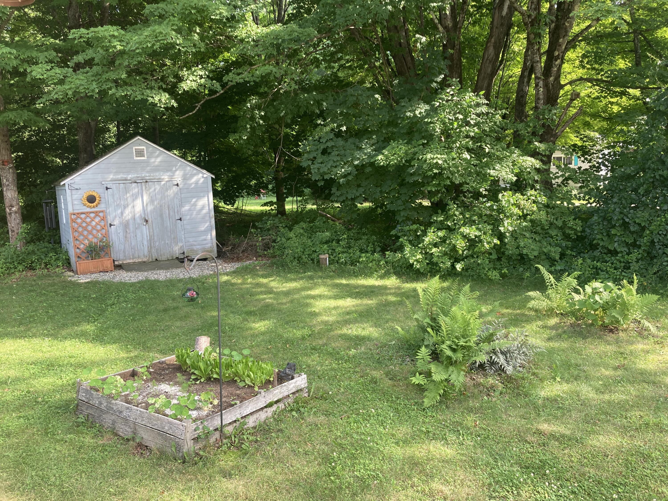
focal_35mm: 28
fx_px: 540
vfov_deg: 49.7
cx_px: 334
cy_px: 250
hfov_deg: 63.4
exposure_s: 1/121
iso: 32
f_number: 1.8
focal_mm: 3.99
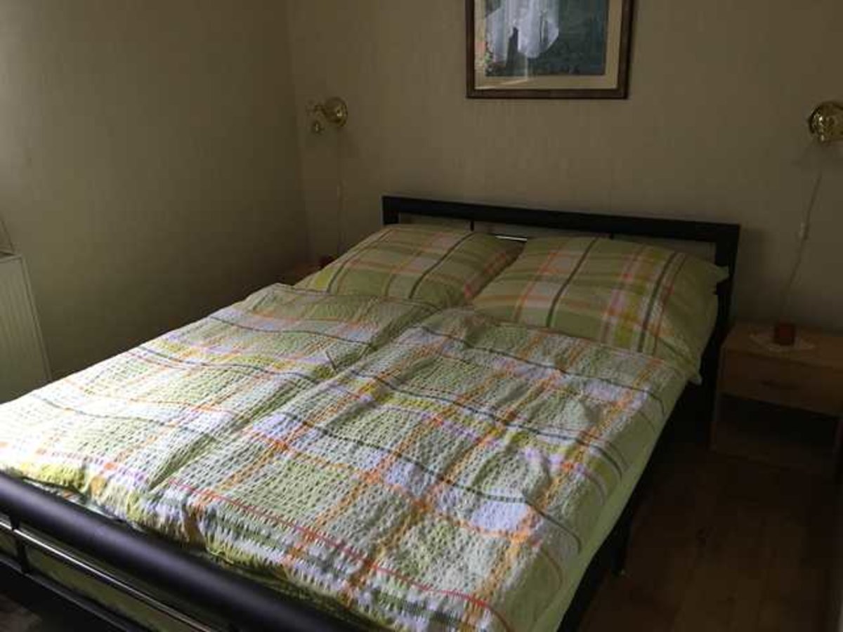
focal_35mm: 29
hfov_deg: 61.7
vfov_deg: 48.2
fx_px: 706
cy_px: 316
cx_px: 422
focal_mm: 4.15
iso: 160
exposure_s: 1/33
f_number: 2.2
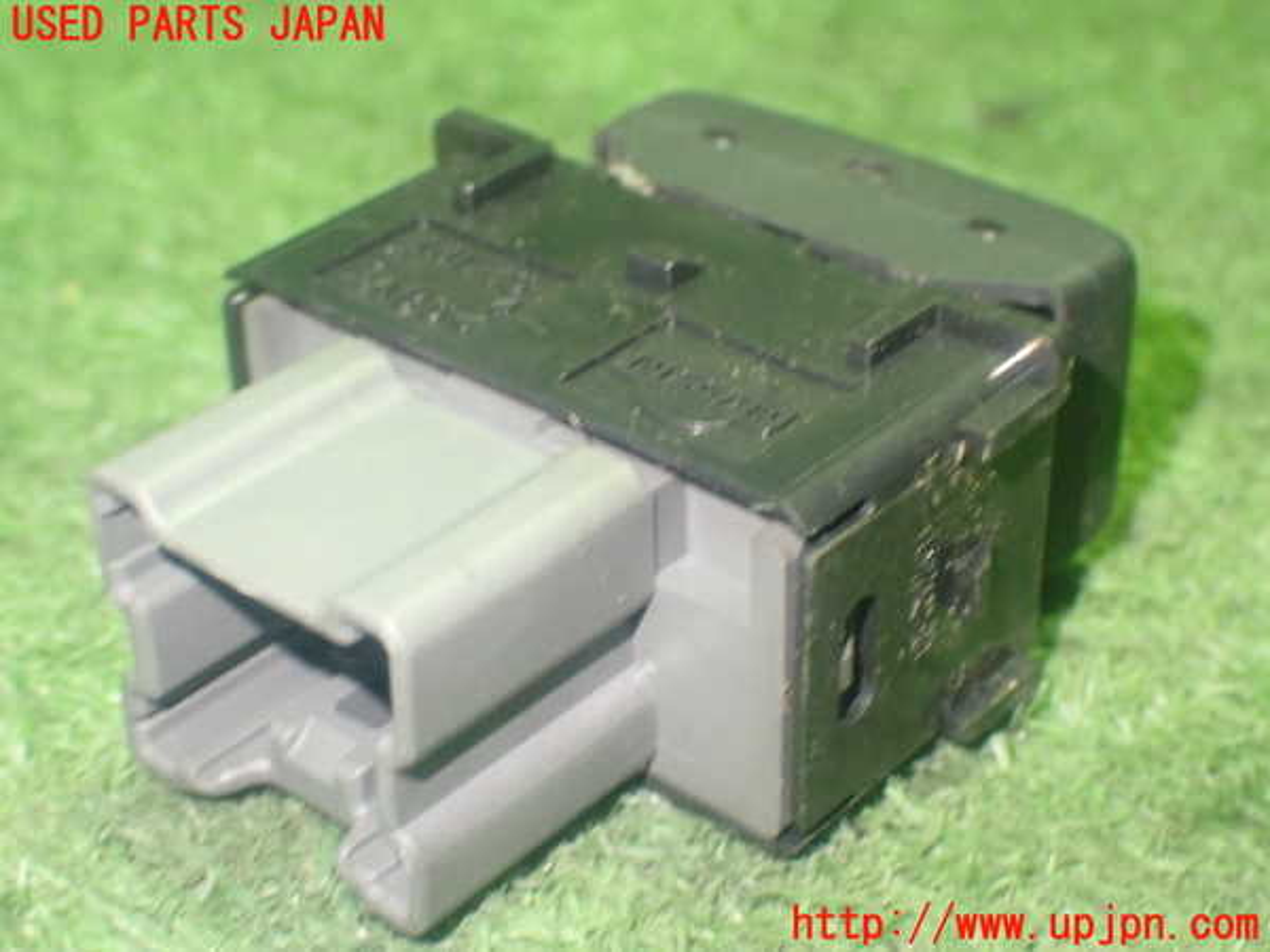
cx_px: 635
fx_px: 2458
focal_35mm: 67
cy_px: 476
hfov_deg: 29.0
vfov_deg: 21.9
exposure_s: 1/15
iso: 1000
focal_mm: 11.88
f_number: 3.8
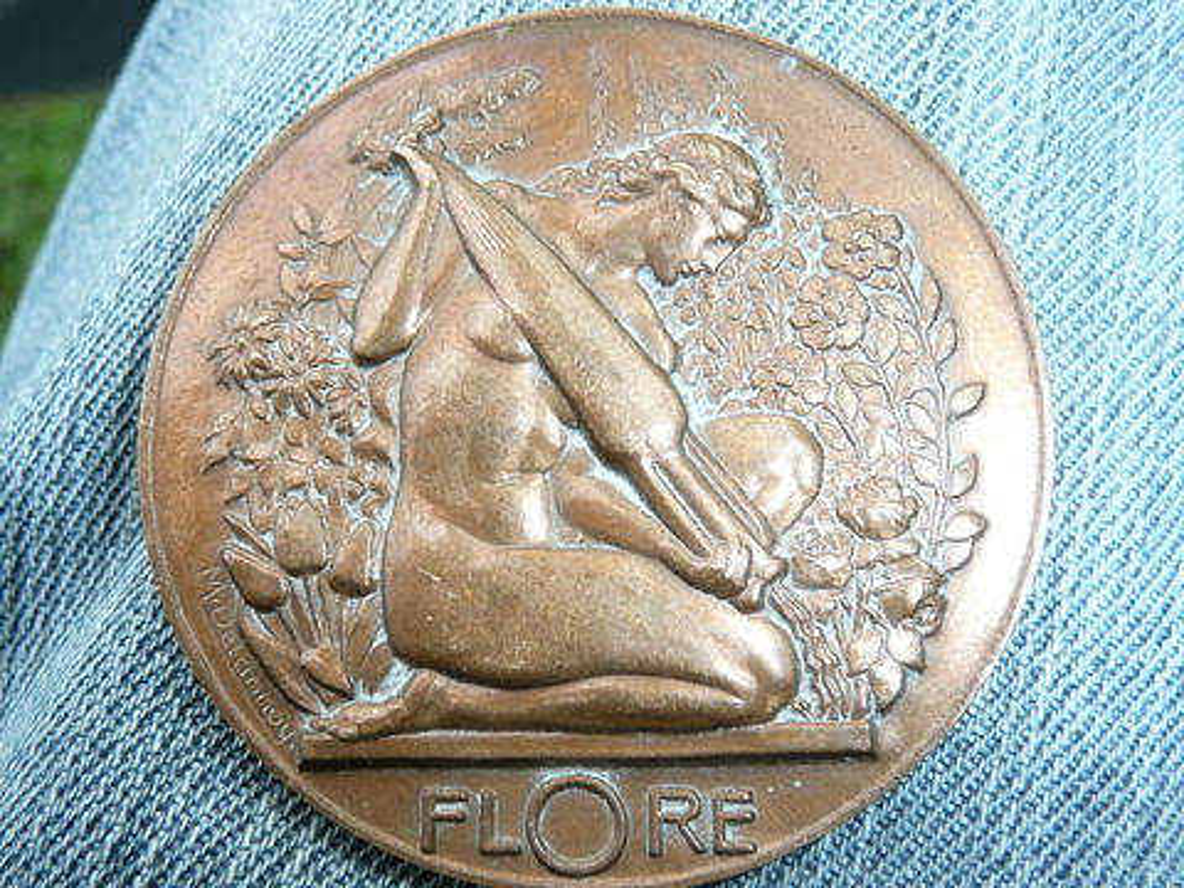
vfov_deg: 39.7
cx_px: 592
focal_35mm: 36
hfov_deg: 51.4
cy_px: 444
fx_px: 1231
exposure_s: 1/30
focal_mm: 4.9
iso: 100
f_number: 3.4
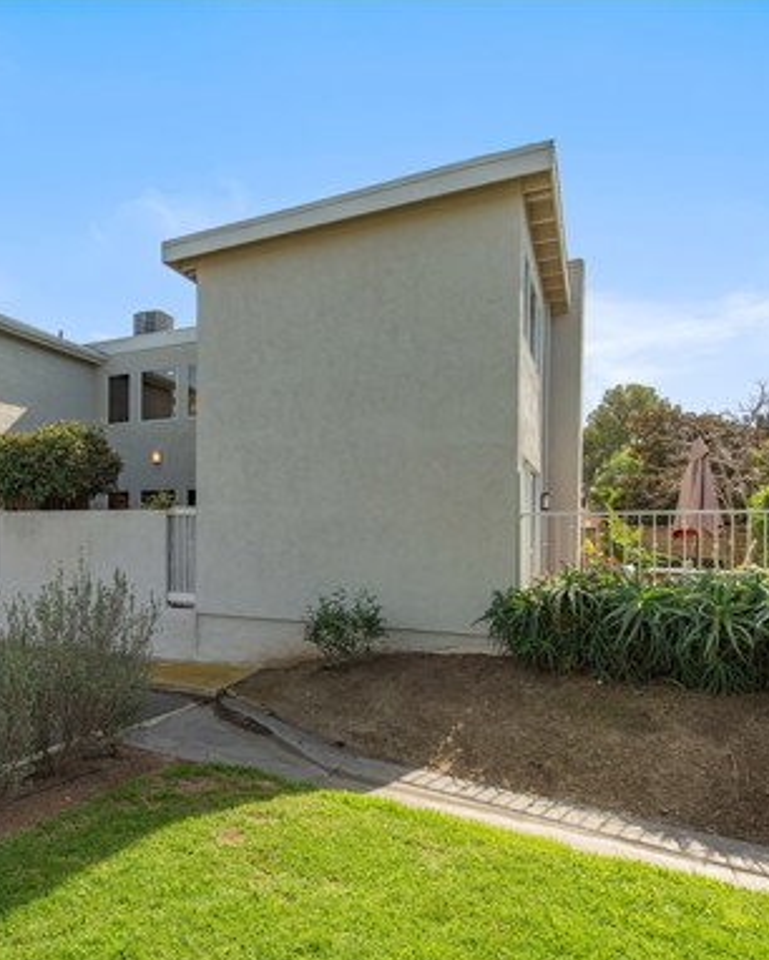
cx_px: 261
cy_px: 532
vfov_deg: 74.8
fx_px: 625
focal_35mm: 22
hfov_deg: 61.7
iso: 200
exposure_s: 1/400
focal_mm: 14
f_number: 10
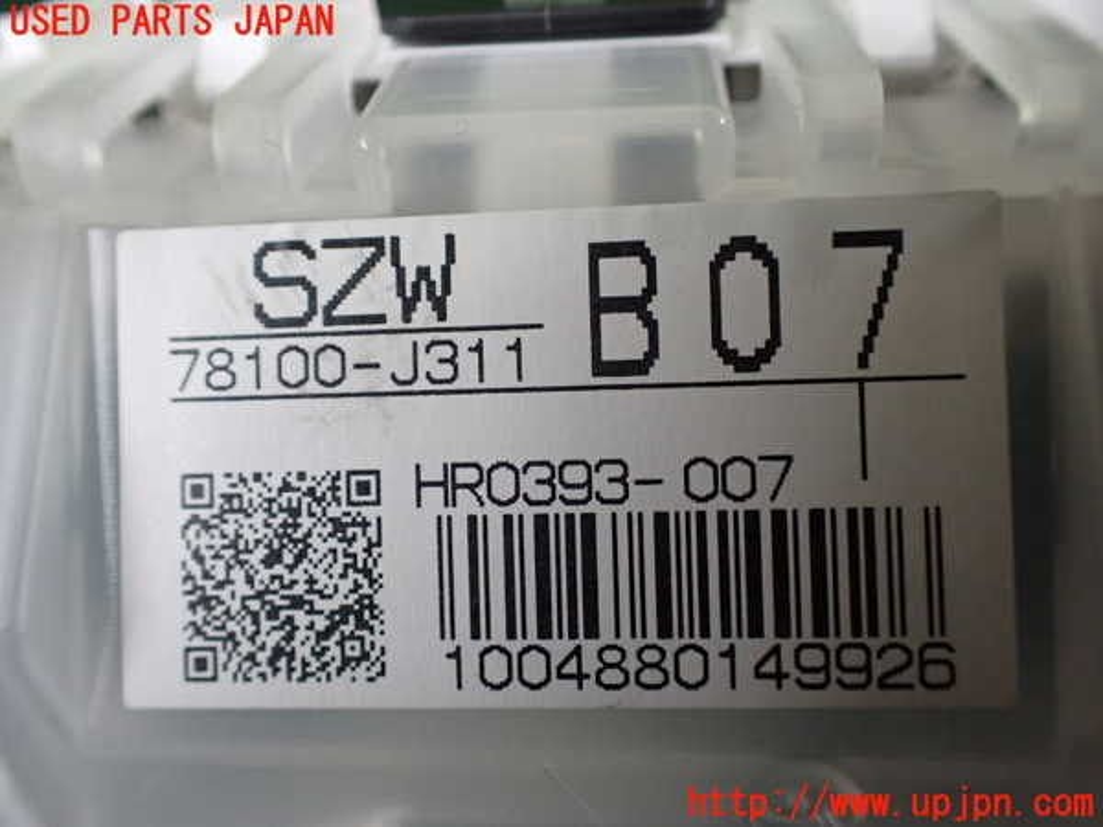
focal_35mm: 30
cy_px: 414
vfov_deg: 46.8
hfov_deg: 60.0
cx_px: 552
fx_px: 956
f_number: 2.3
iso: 800
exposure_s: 1/100
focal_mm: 5.4
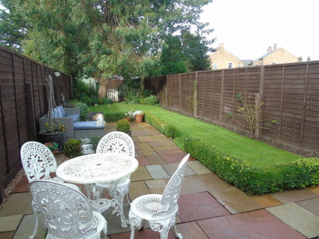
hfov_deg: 69.4
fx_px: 230
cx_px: 160
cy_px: 120
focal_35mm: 25
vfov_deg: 54.9
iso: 80
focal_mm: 4.4
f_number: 3.4
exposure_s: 1/125
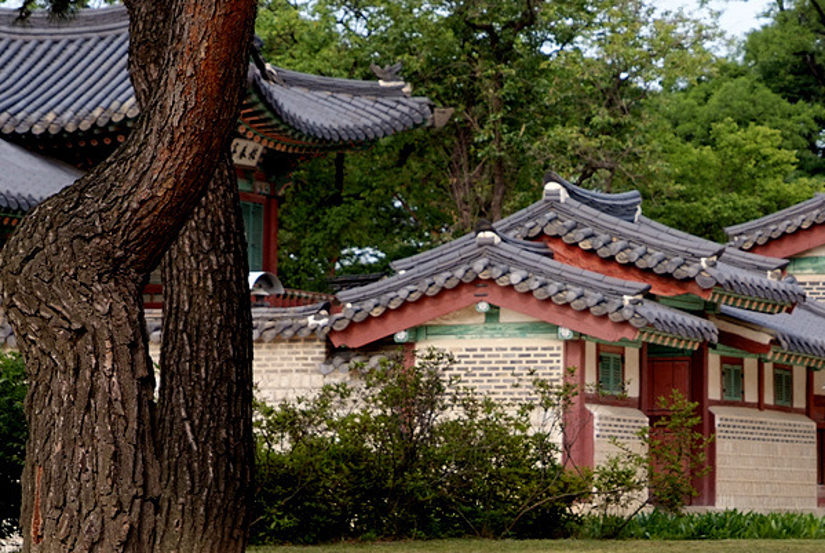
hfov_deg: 14.2
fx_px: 3304
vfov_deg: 9.5
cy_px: 116
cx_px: 627
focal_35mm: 144
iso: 125
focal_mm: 50
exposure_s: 1/125
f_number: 5
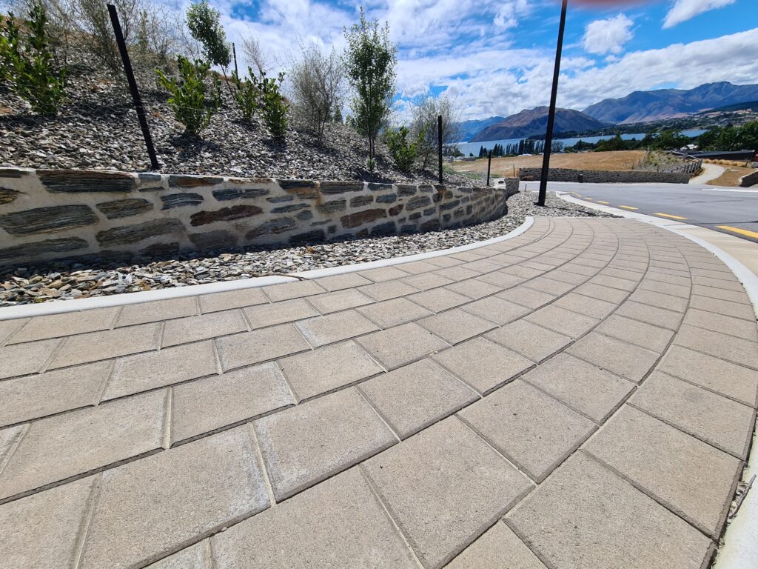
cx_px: 379
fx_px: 285
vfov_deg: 89.9
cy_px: 284
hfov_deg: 106.2
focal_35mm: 13
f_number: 2.2
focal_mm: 2.2
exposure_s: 1/2928
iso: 50
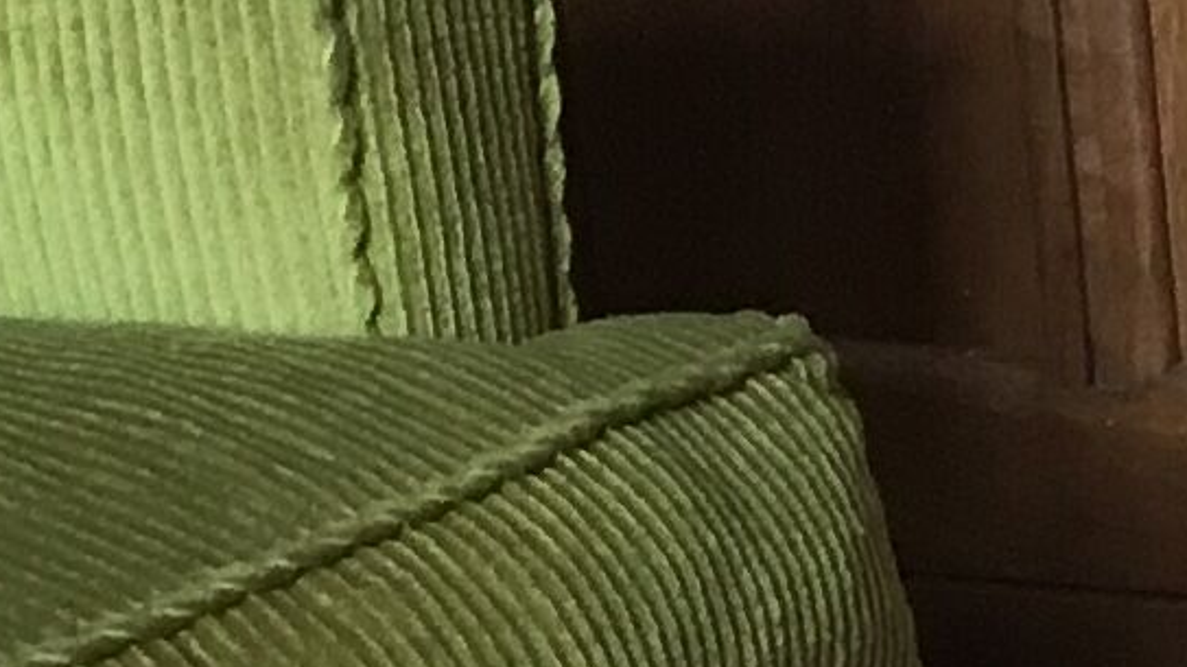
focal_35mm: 203
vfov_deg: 5.9
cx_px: 2490
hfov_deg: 9.8
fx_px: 6387
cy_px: 853
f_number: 2.4
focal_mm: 3.3
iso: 32
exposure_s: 1/33
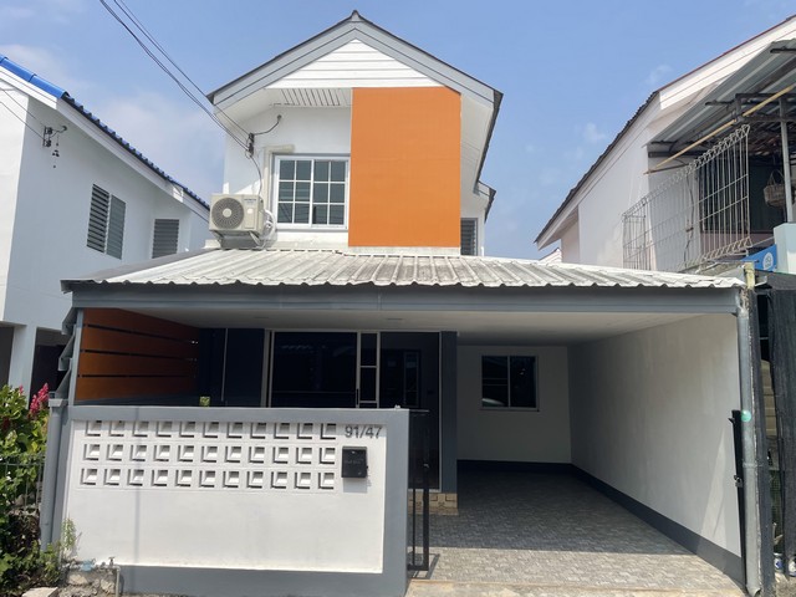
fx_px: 598
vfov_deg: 53.1
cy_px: 298
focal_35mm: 26
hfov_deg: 67.3
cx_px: 398
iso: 32
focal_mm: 4.2
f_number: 1.6
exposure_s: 1/4651
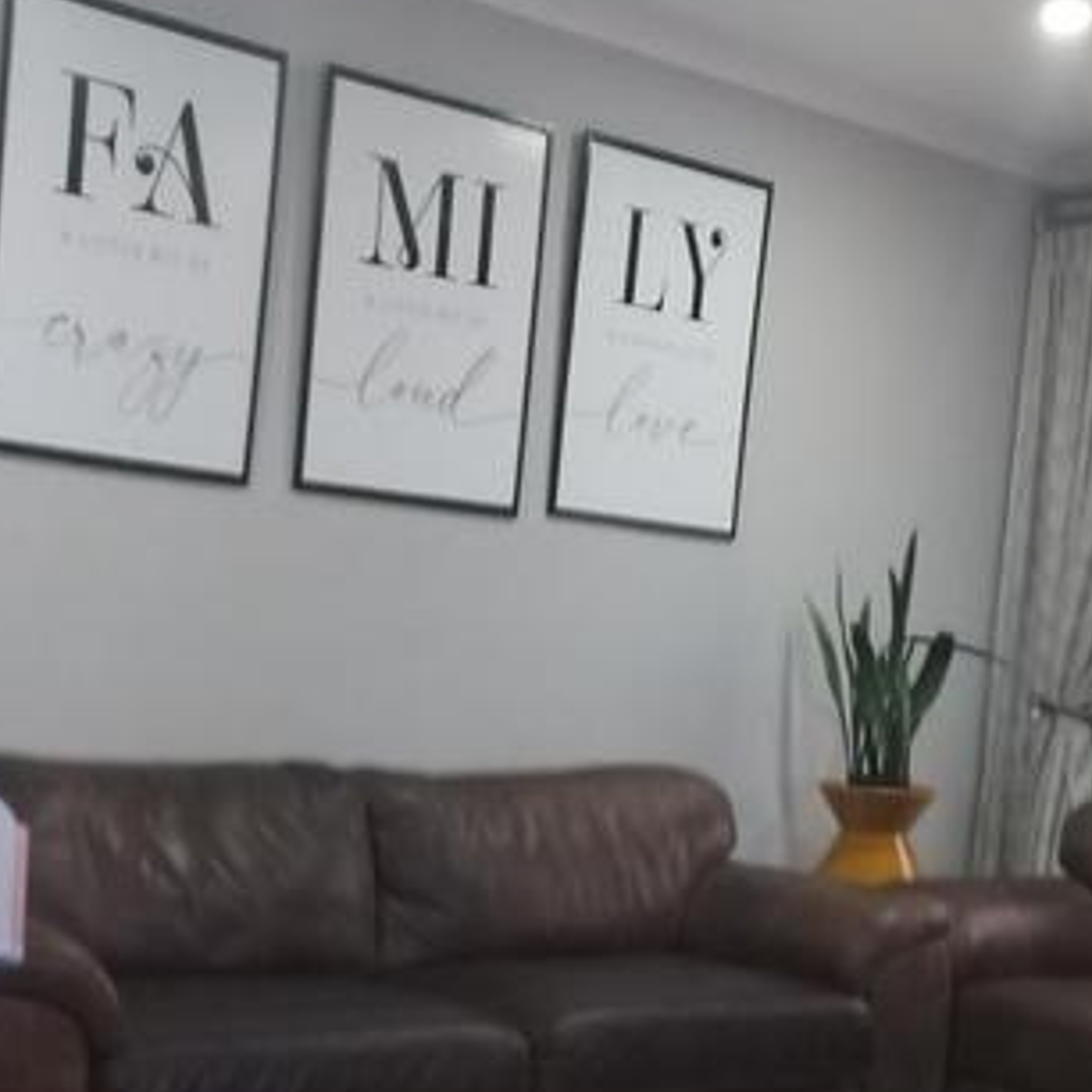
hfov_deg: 28.5
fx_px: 2141
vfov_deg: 28.1
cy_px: 846
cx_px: 689
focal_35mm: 60
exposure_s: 1/25
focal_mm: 6.24
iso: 1262
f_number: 1.8
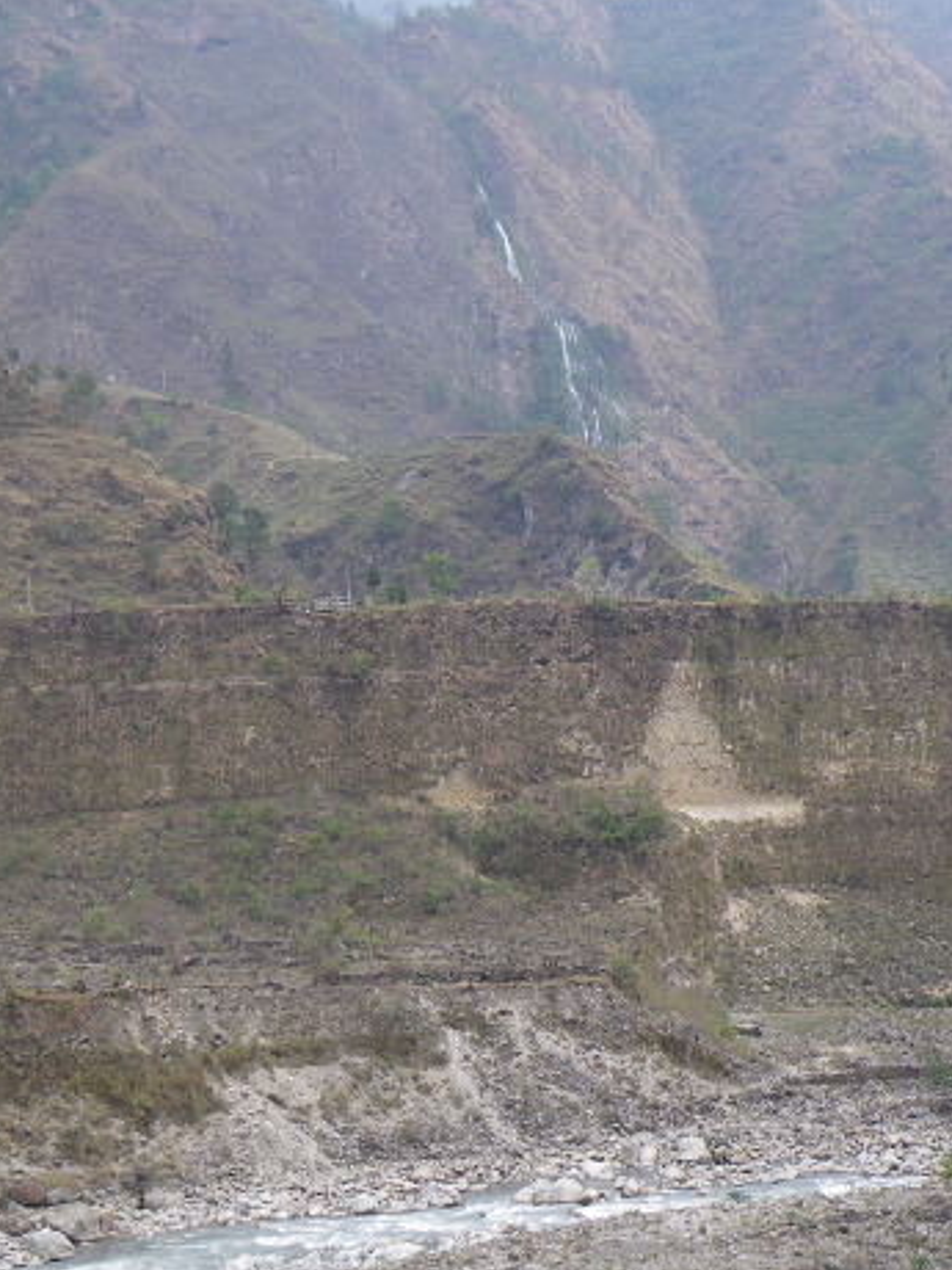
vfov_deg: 30.7
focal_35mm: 63
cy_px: 723
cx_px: 368
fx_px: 2310
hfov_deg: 23.2
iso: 50
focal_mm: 6.1
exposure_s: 1/80
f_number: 3.8
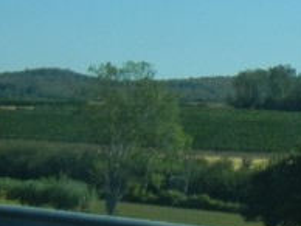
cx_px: 681
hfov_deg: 10.9
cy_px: 48
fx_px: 1376
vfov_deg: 9.4
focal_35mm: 158
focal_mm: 5.4
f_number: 7
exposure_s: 1/392
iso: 160
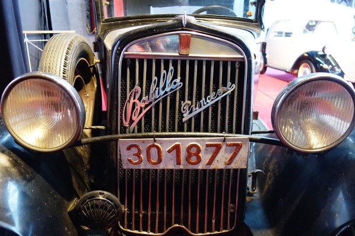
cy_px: 118
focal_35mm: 28
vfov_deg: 46.4
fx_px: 276
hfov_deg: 65.5
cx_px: 178
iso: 640
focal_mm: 10.4
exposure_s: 1/30
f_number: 1.8
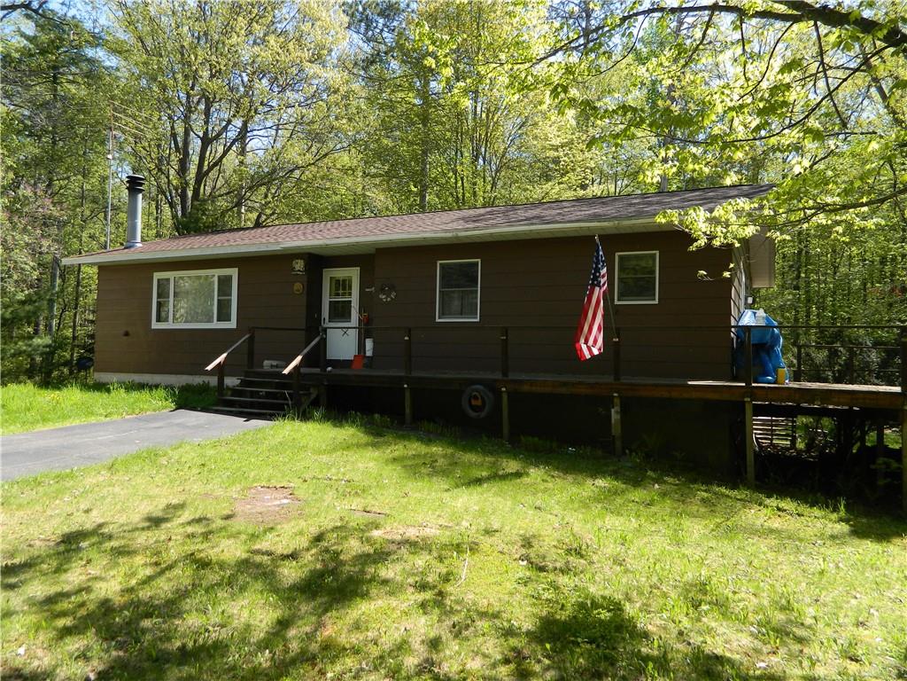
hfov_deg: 69.4
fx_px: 655
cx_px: 454
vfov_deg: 54.9
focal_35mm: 25
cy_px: 340
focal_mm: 4.5
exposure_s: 1/320
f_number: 3.1
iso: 80
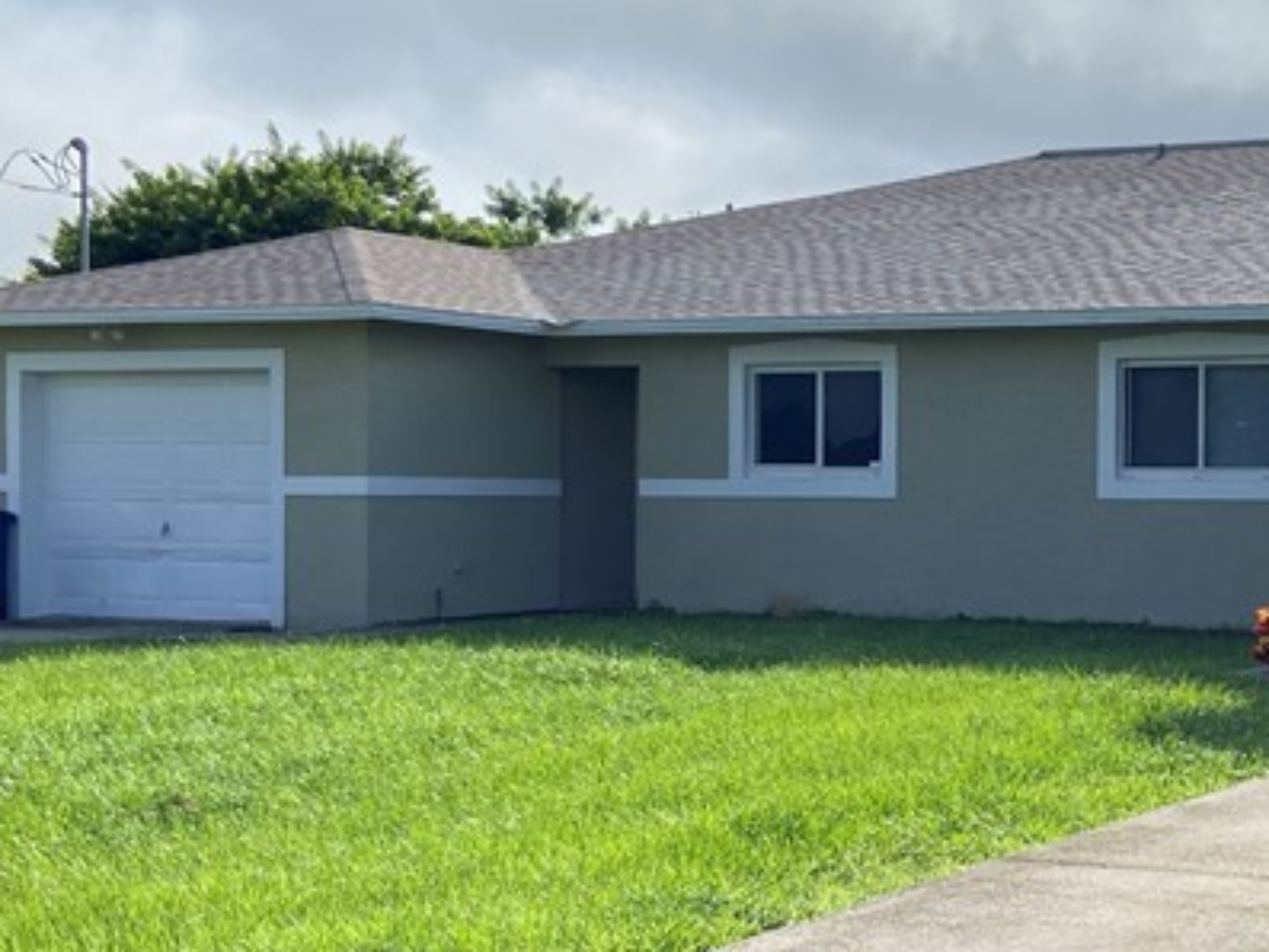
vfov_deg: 21.9
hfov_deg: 27.7
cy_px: 543
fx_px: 2457
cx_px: 1186
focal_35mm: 67
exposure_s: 1/3984
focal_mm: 4.25
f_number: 1.8
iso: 32
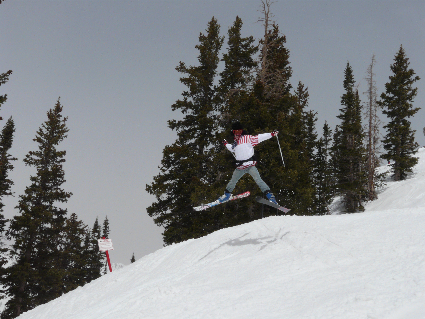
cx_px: 212
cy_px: 160
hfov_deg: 45.8
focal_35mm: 41
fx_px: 503
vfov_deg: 35.1
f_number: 8
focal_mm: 6.7
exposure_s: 1/640
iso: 100
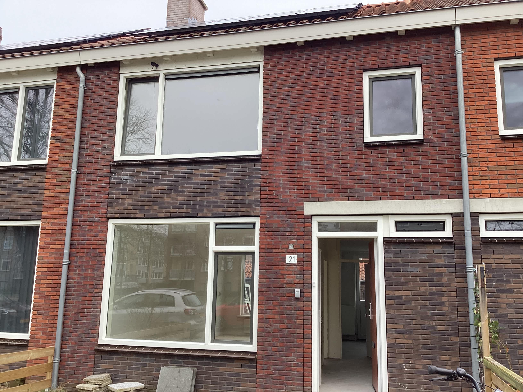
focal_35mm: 31
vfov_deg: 45.4
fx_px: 468
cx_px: 262
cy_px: 196
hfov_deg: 58.4
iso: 32
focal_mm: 3.3
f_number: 2.4
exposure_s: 1/100
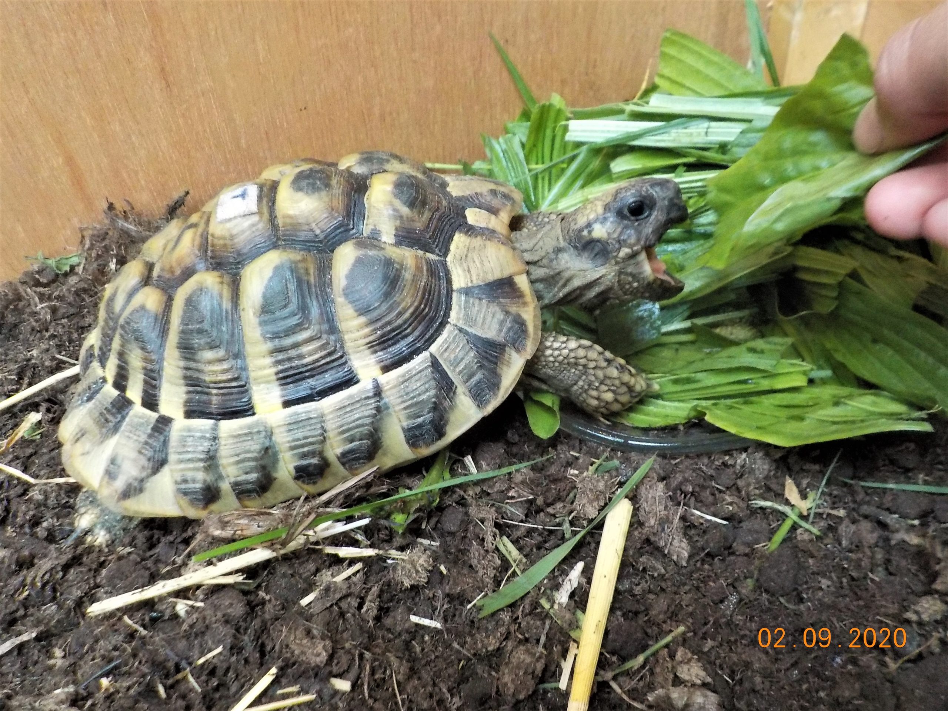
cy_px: 356
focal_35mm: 30
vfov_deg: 46.8
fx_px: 822
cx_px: 474
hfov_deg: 60.0
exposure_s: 1/30
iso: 800
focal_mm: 4.1
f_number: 3.3
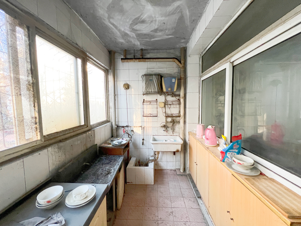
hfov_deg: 106.2
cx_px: 150
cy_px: 113
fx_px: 113
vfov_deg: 89.9
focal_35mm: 13
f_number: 1.8
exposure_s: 1/50
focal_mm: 1.57
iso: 250
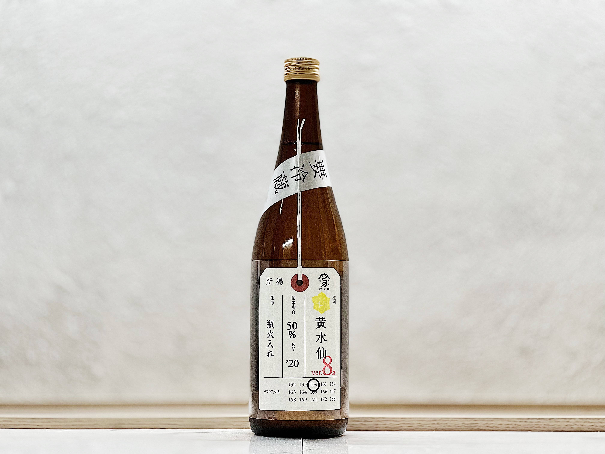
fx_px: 1346
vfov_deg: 19.1
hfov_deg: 25.3
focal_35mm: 77
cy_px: 227
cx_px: 302
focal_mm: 9
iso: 125
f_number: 2.8
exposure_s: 1/100
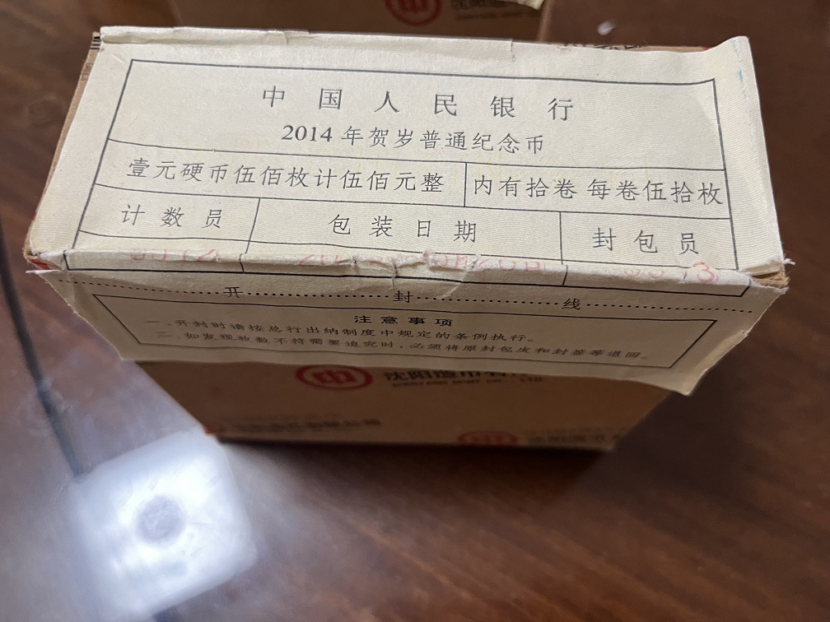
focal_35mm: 26
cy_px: 311
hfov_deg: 67.3
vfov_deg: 53.1
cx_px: 415
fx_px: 623
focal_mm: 5.1
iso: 200
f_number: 1.6
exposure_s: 1/60
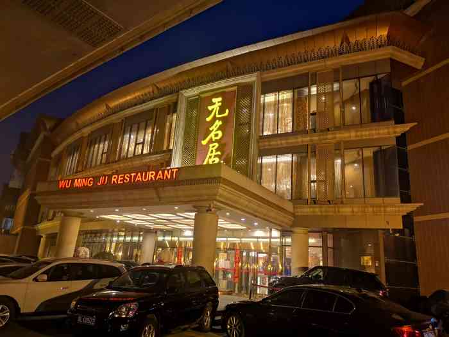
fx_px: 350
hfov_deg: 65.3
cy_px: 168
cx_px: 224
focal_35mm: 27
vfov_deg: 51.4
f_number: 1.8
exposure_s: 4
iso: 400
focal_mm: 5.58
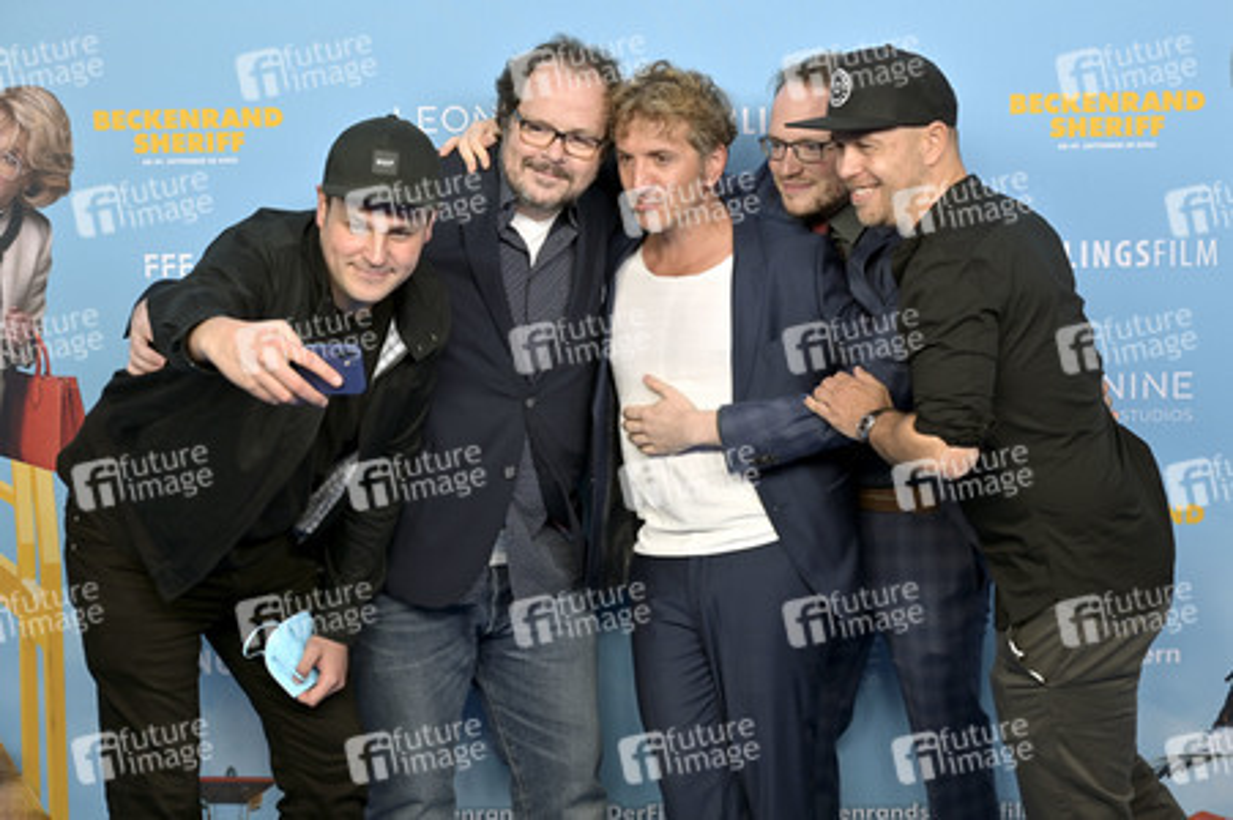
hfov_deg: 28.9
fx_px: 2396
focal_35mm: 70
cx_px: 616
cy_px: 410
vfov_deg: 19.4
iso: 160
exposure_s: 1/200
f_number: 4
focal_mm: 70
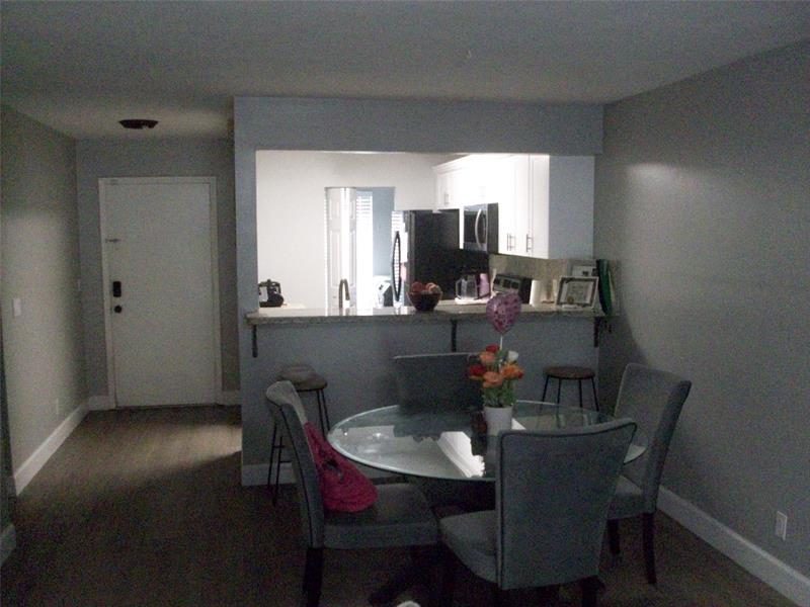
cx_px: 405
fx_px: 796
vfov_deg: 41.8
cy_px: 304
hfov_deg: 54.0
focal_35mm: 34
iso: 800
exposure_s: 1/64
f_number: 2.8
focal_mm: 5.7
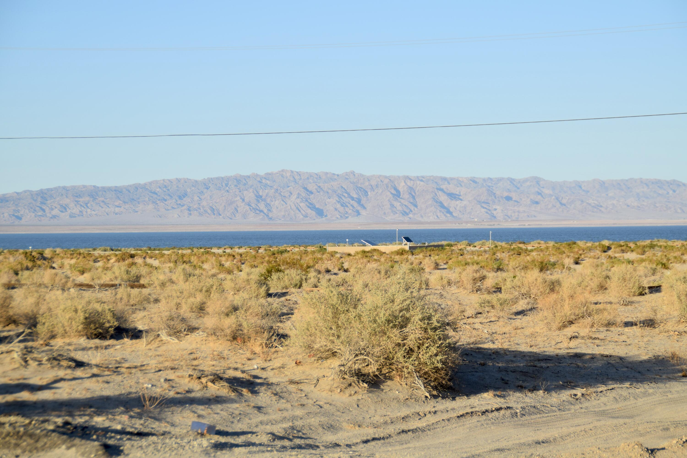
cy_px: 229
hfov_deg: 18.2
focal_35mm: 112
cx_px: 344
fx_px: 2147
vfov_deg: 12.2
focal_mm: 75
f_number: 7.1
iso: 200
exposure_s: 1/800
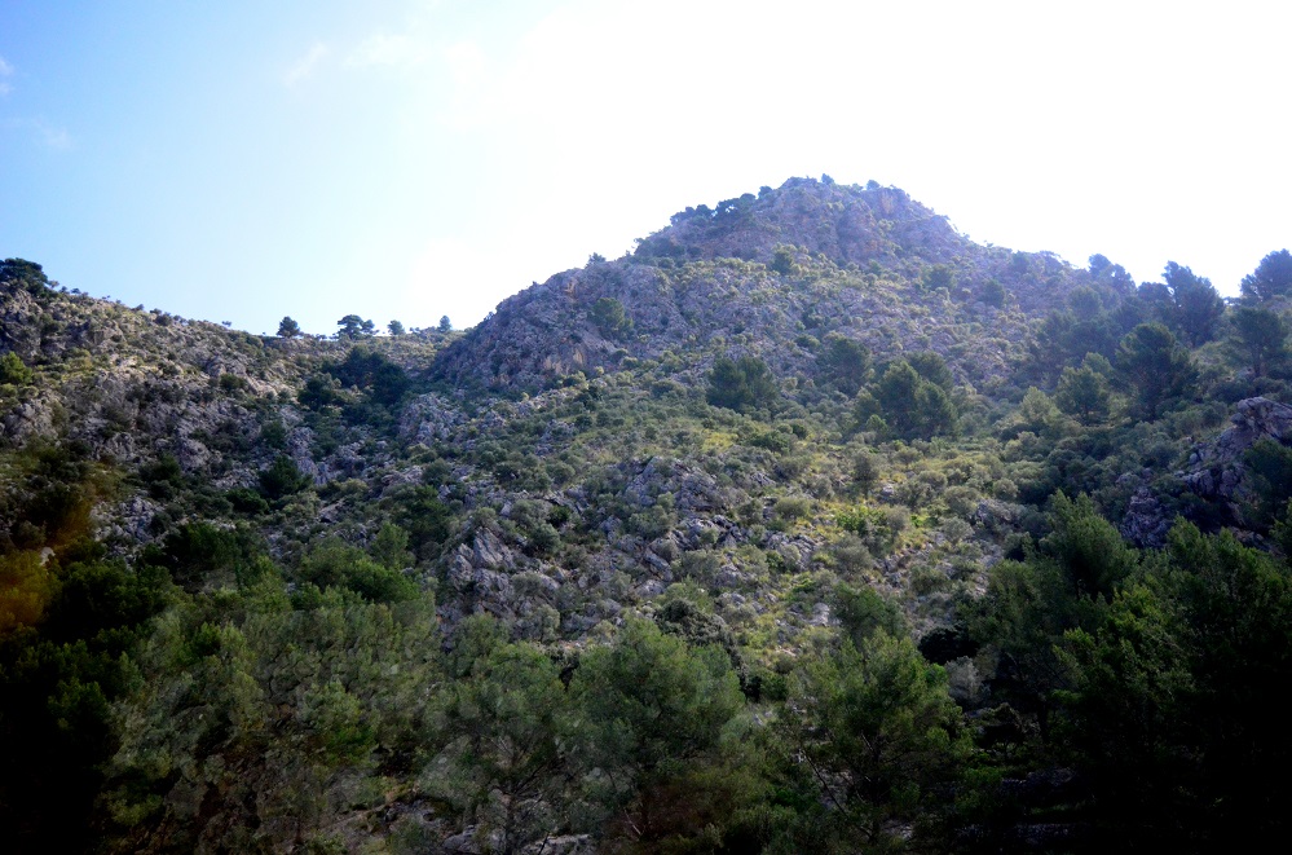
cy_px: 428
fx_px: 1074
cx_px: 646
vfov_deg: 43.4
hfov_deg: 62.0
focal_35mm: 30
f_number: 4
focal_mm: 20
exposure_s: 1/4000
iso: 3200
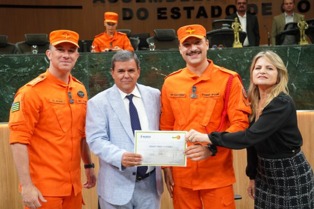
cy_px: 104
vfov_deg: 27.5
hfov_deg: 40.3
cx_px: 157
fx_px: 427
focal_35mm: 49
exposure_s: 1/160
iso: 1250
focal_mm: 49
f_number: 5
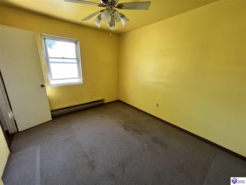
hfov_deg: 106.2
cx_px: 123
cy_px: 92
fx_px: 92
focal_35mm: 13
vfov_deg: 89.9
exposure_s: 1/60
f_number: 1.8
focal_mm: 1.57
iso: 250
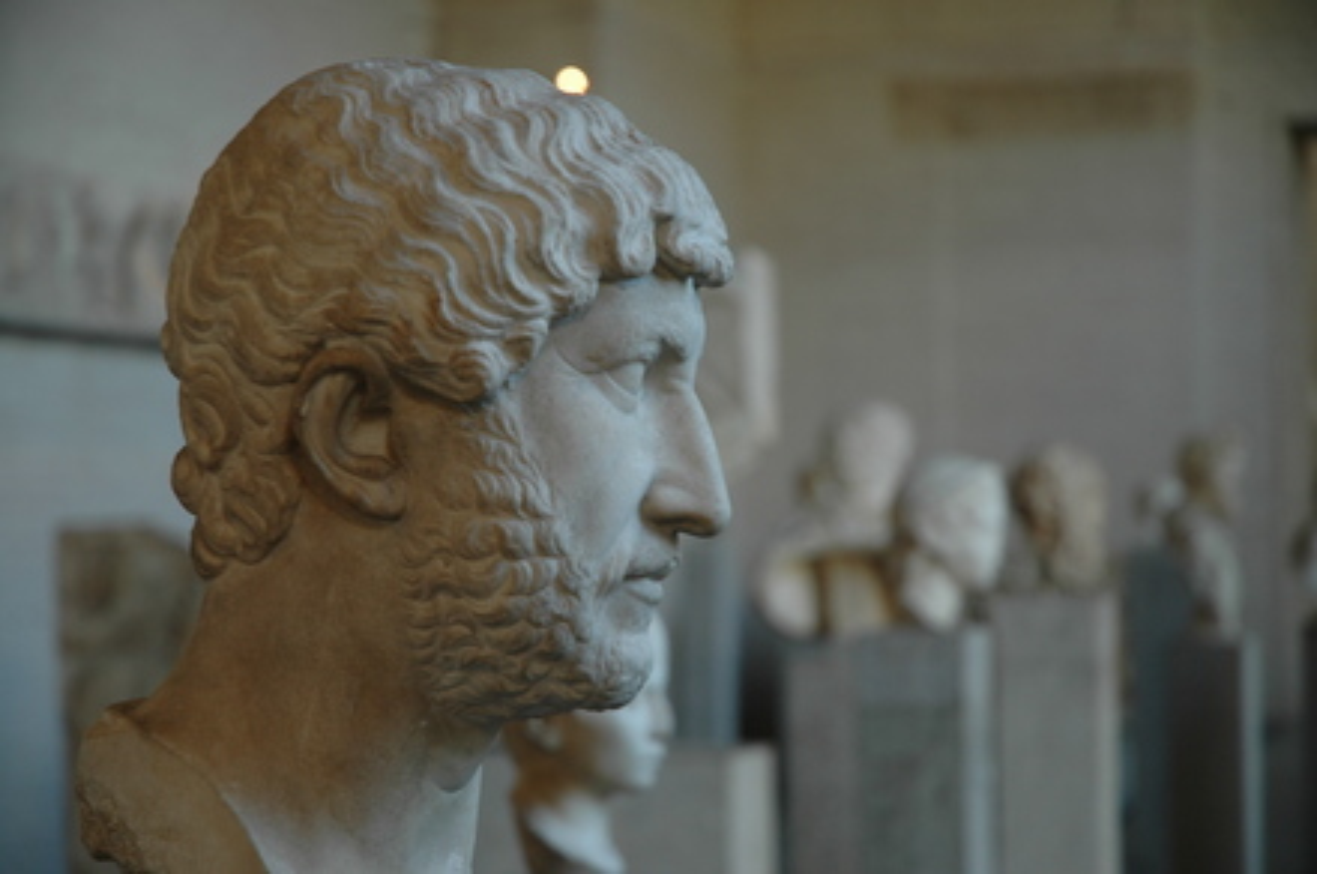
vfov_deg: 13.0
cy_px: 437
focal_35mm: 105
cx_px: 658
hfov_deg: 19.5
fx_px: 3836
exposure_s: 1/20
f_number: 4.5
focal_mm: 70
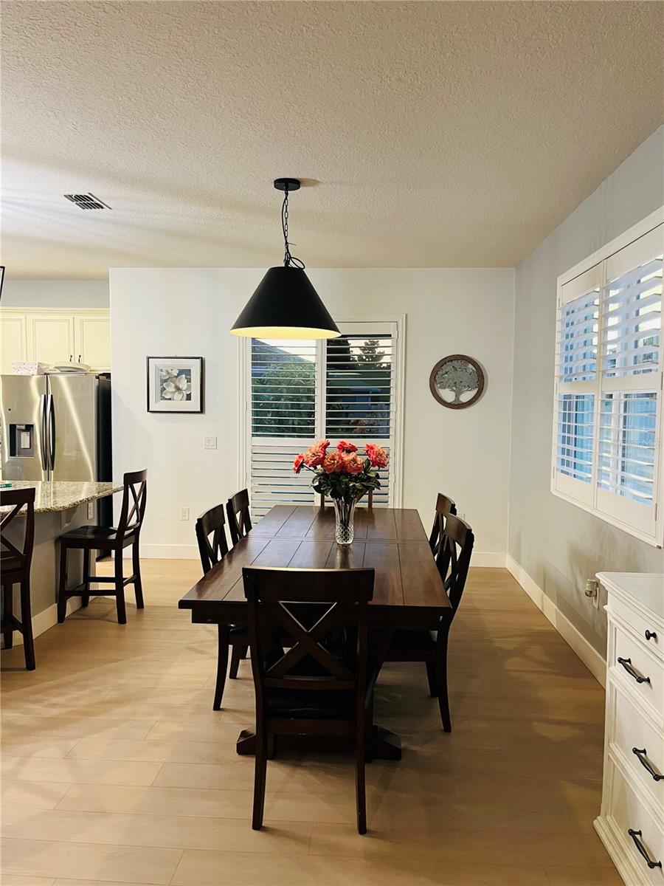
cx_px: 332
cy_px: 443
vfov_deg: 67.3
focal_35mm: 26
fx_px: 665
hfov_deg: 53.1
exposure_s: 1/60
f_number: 1.6
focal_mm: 5.1
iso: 400
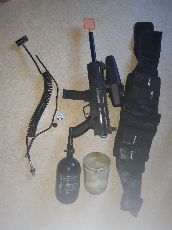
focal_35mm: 27
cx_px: 86
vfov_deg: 65.3
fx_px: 179
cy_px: 115
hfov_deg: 51.4
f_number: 1.7
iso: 125
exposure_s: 1/50
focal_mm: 3.71
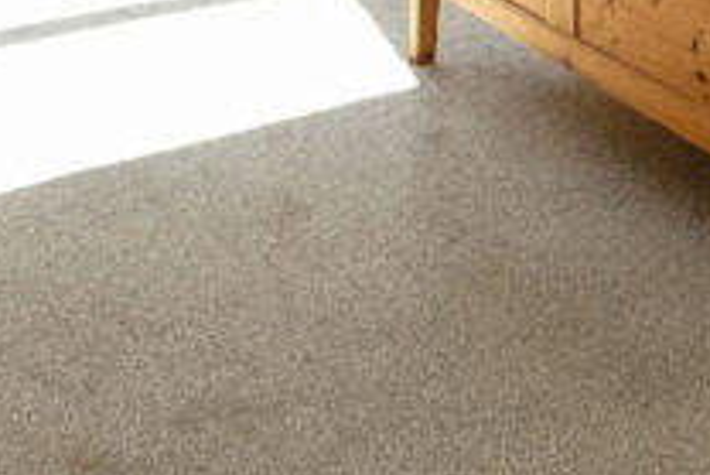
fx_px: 1164
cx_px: 690
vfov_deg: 18.3
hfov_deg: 31.6
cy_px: -371
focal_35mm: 59
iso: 200
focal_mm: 8
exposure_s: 1/60
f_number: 5.6
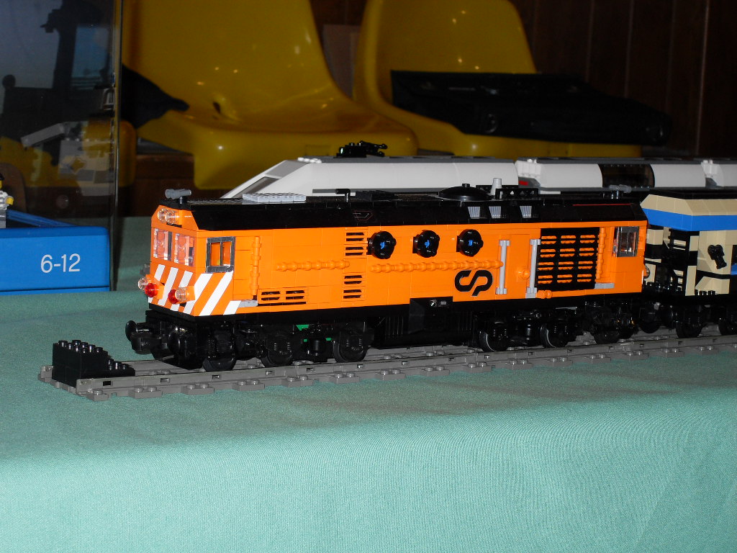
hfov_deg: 20.7
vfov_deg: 15.6
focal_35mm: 95
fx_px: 2023
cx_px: 368
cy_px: 276
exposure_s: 1/90
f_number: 4.8
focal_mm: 15.3
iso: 120
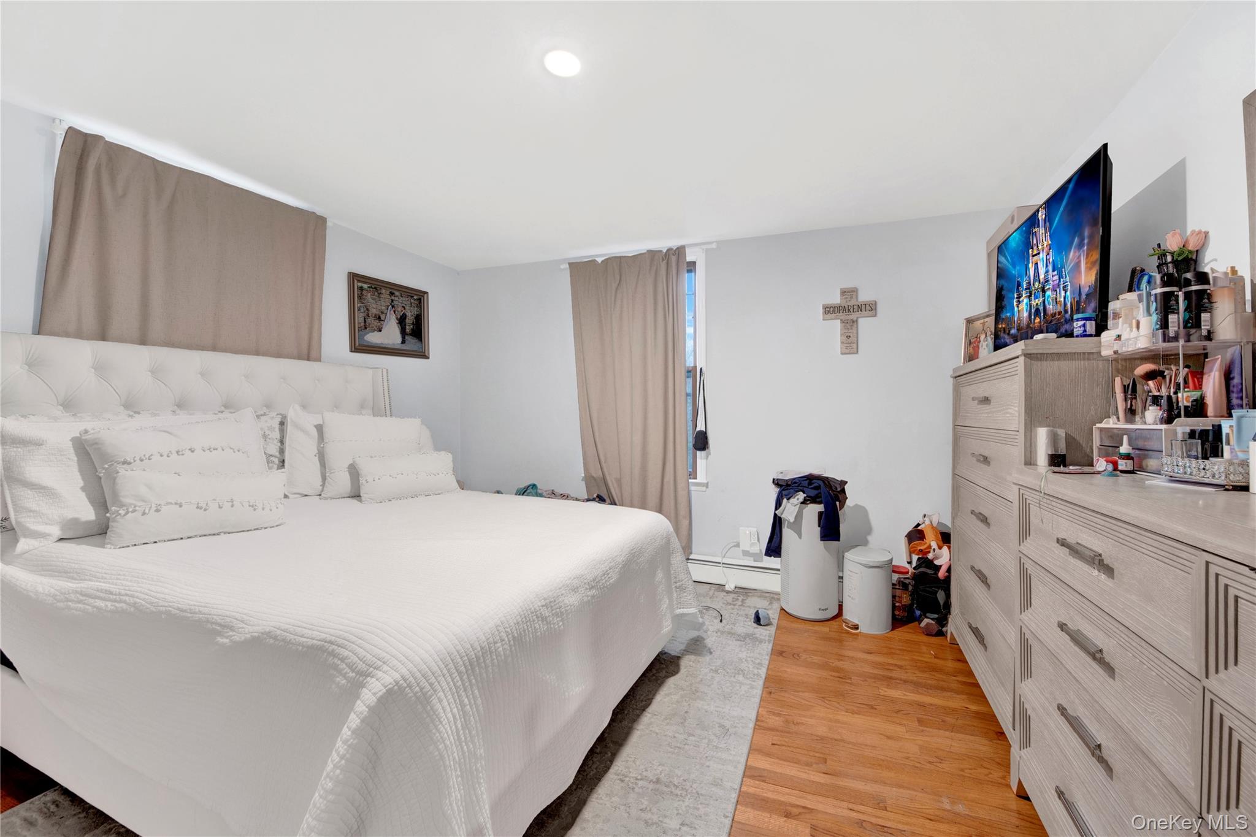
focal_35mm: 12
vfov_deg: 90.0
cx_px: 628
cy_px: 418
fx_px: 419
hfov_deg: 112.6
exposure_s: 1/1.25
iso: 100
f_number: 8
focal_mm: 8
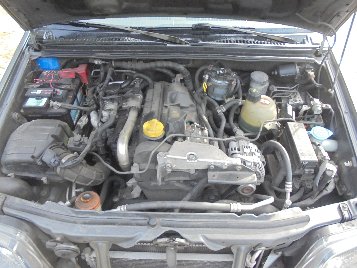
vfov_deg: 53.1
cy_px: 134
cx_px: 178
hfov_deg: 67.3
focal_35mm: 26
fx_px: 268
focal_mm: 4.6
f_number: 3.5
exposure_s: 1/40
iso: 200
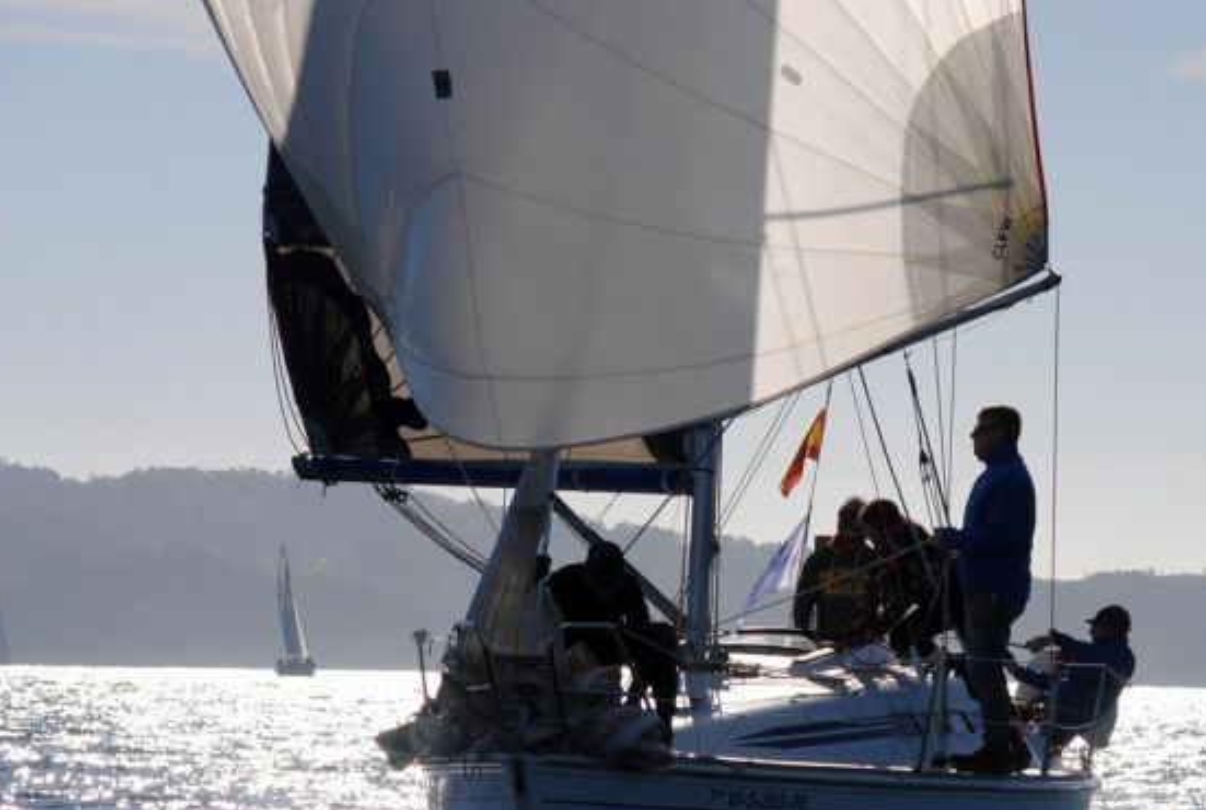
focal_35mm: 229
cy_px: 481
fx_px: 7679
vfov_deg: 6.0
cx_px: 711
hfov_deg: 9.0
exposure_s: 1/1000
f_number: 8
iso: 100
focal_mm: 105
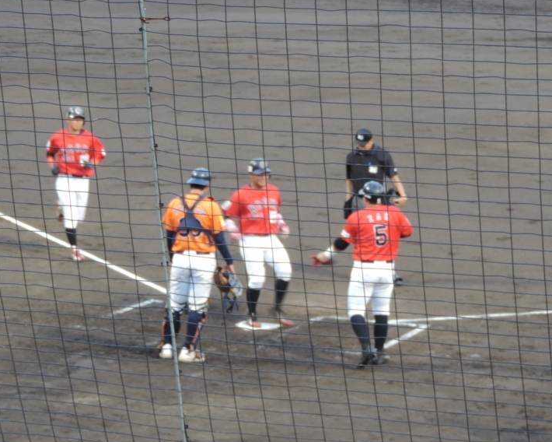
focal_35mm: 187
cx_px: 295
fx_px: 3055
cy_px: 217
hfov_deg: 10.3
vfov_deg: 8.3
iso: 400
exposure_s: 1/60
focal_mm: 30.3
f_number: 4.5
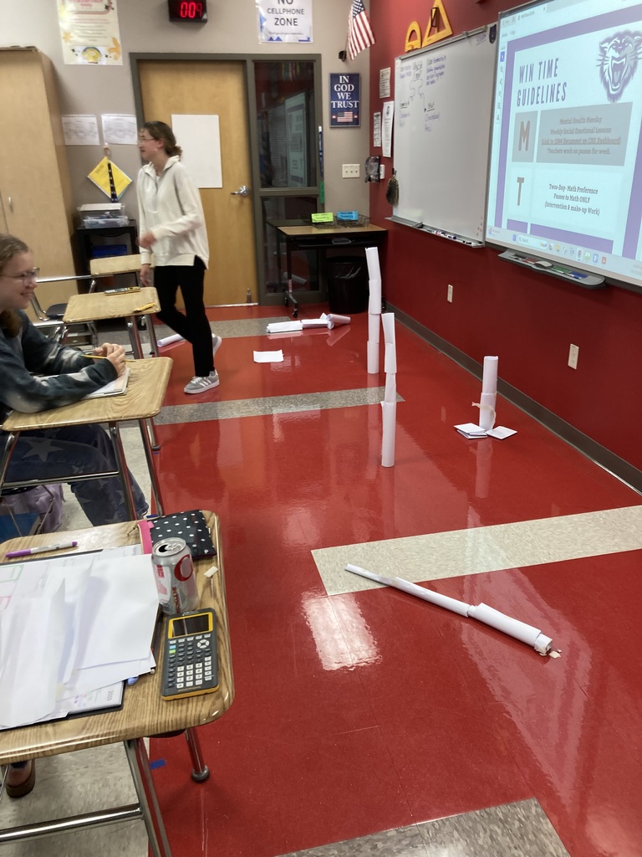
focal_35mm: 28
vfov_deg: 63.4
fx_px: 692
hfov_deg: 49.7
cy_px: 428
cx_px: 321
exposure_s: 1/60
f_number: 1.8
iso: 80
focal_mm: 3.99
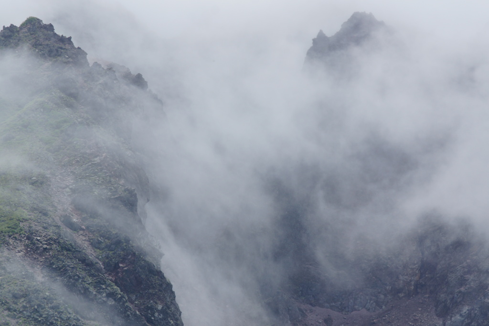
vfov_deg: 2.8
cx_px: 244
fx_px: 6721
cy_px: 163
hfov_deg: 4.2
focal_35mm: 495
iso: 125
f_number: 8
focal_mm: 330
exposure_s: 1/500
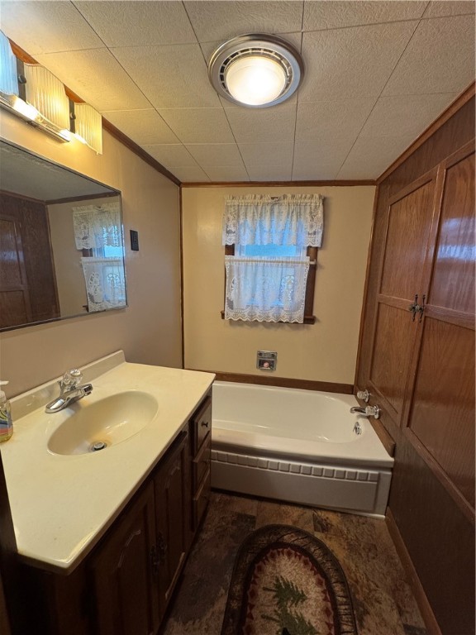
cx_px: 238
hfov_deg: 85.7
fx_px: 257
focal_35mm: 14
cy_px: 318
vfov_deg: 102.1
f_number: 2.2
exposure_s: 1/120
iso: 200
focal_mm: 2.22
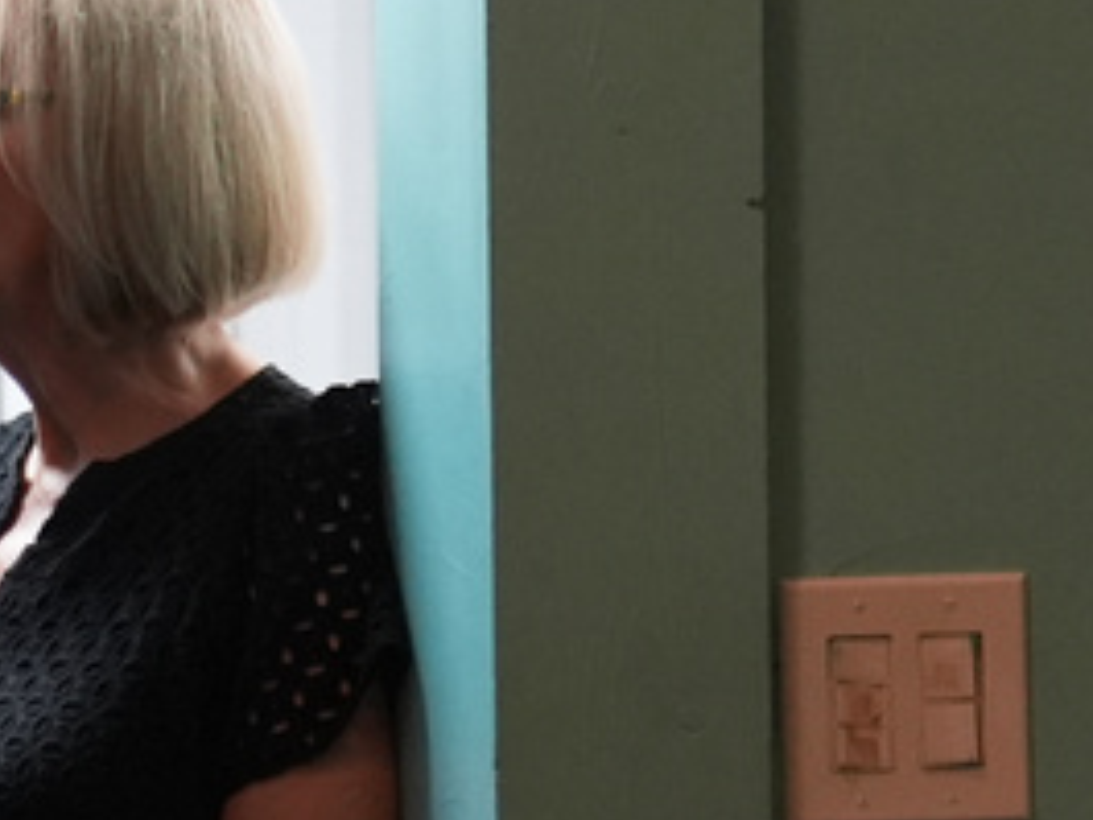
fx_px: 7739
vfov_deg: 6.1
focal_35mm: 245
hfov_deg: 8.0
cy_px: 497
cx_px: 1035
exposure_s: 1/250
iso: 2000
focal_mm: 44
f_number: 2.8
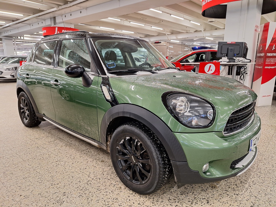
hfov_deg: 73.9
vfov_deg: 58.9
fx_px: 183
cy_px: 104
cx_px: 138
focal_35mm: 23
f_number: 1.8
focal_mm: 5.54
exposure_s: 1/50
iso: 125
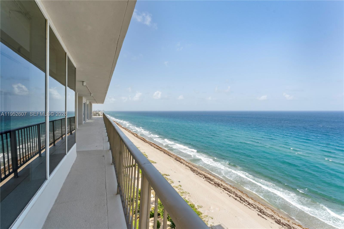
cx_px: 172
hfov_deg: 100.0
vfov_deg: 76.9
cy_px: 114
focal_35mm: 15
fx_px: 144
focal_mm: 15.1
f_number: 10
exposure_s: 1/500
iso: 320
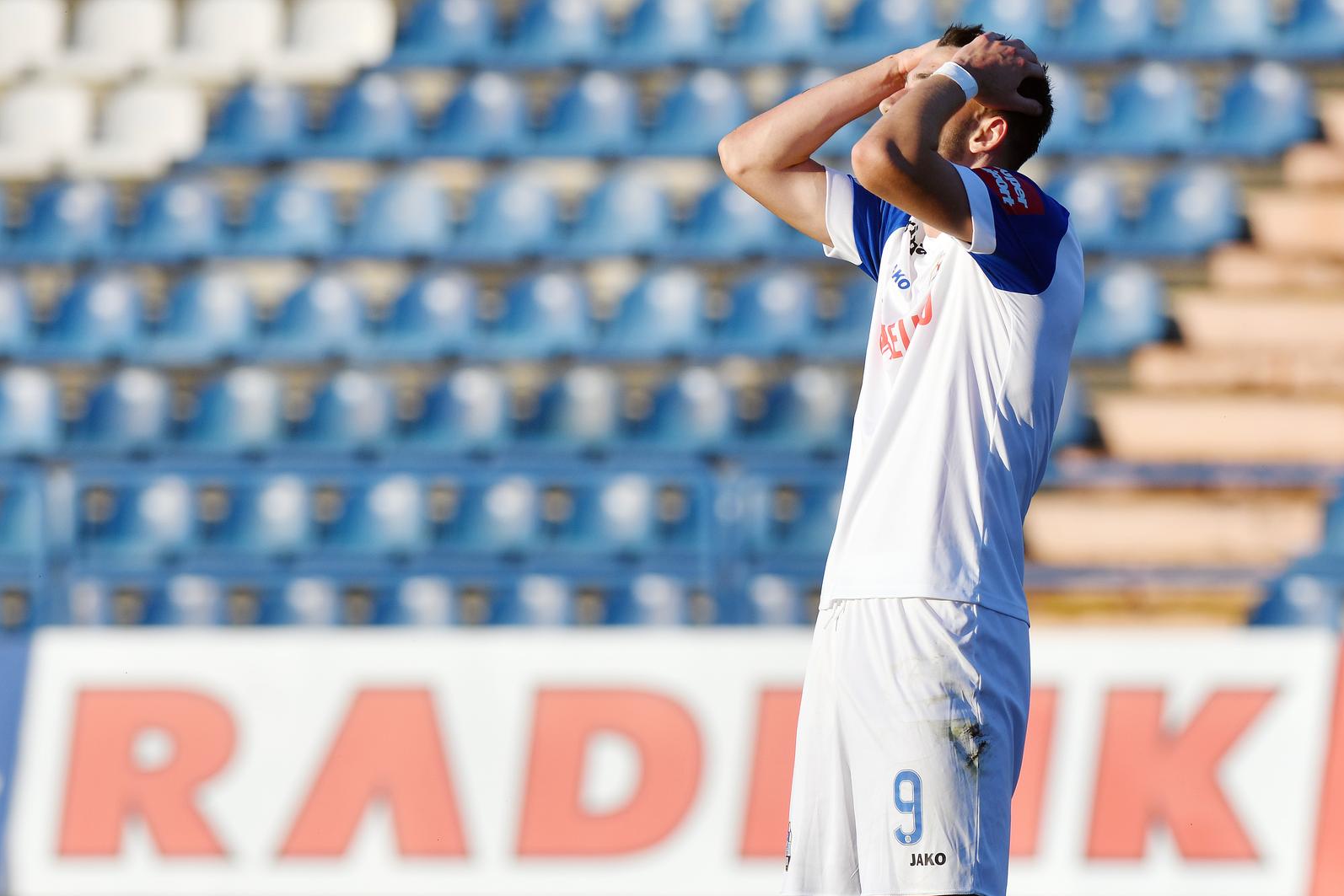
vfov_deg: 4.6
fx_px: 11238
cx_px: 674
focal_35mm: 301
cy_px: 448
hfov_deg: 6.8
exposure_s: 1/1250
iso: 110
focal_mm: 300
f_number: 5
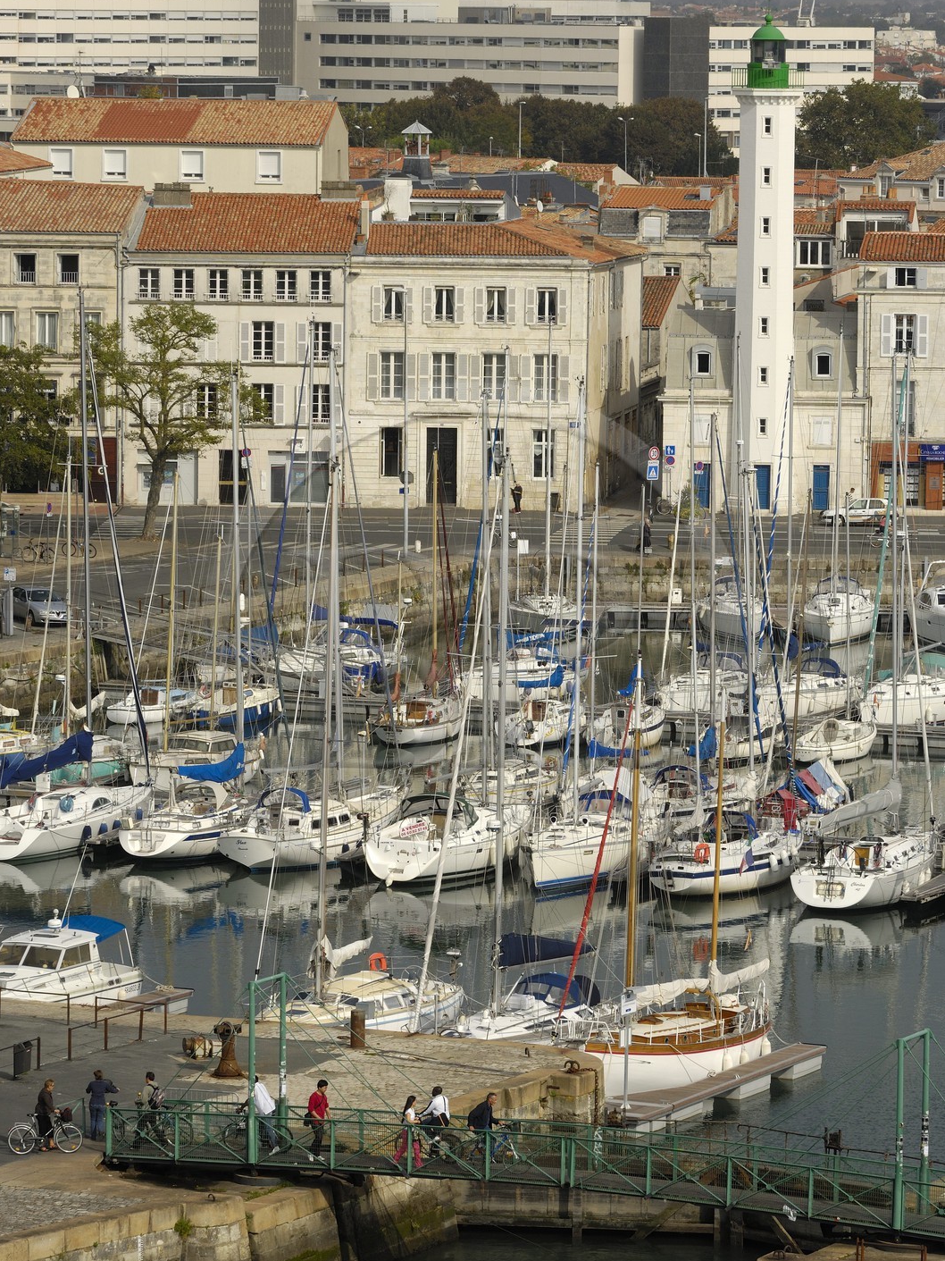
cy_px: 660
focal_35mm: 172
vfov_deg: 11.5
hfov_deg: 8.7
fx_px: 6245
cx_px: 472
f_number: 8
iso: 100
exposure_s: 1/320
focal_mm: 105
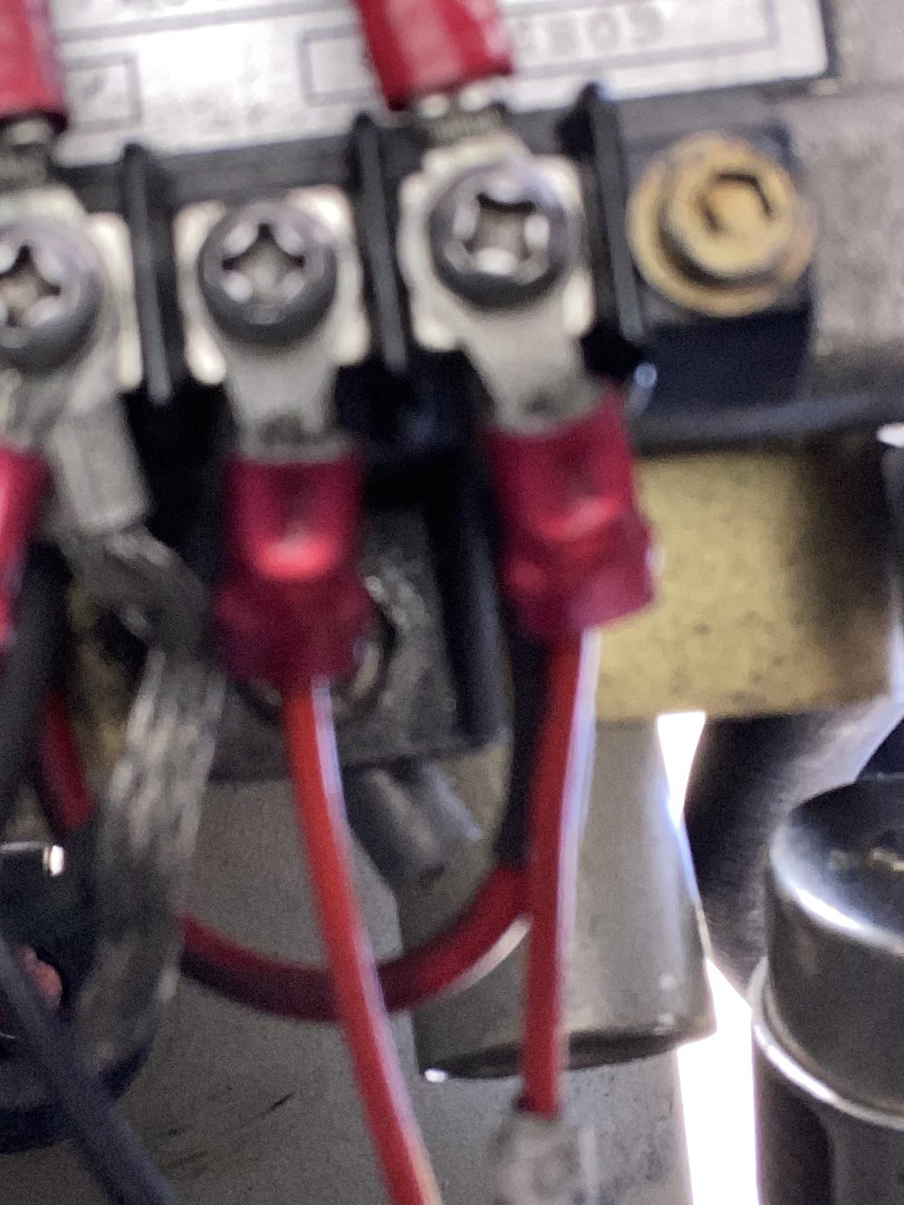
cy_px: 472
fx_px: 1845
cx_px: 349
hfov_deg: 27.4
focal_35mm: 53
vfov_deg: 36.0
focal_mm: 2.71
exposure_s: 1/60
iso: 100
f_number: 2.2
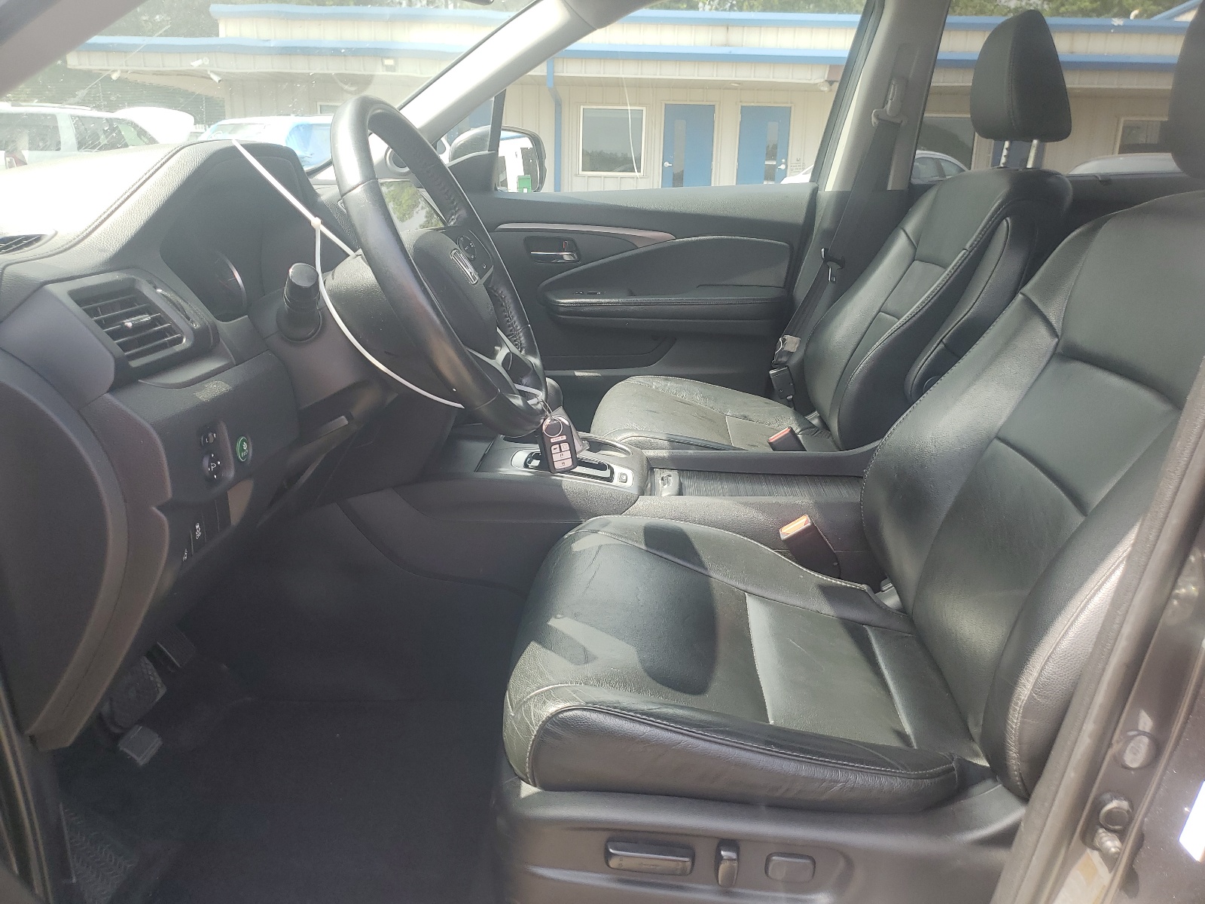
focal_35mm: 26
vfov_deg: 53.1
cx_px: 602
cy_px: 452
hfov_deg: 67.3
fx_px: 905
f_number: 1.5
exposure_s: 1/357
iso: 50
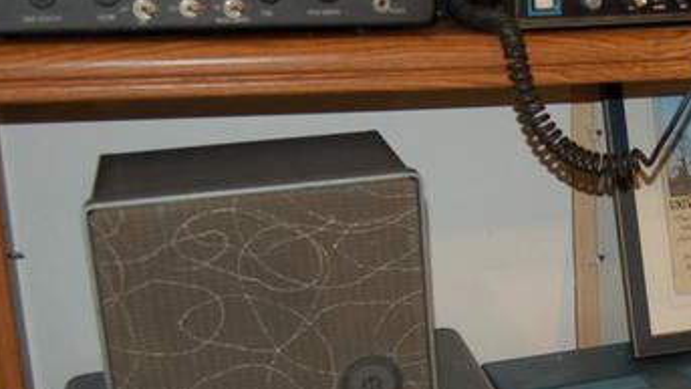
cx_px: 645
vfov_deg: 18.2
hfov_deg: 30.3
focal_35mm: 66
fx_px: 1209
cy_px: 230
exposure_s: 1/60
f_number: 3.5
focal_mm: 18
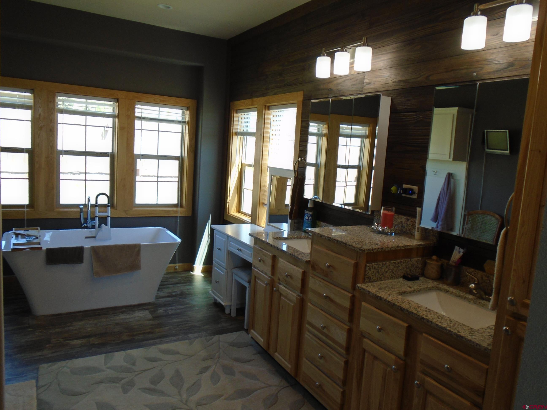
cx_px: 274
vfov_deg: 53.1
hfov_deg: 67.3
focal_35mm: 26
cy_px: 205
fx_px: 411
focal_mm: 4.6
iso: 100
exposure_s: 1/40
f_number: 3.2
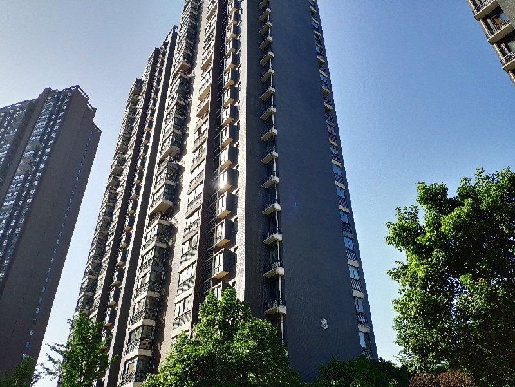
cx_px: 258
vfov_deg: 63.5
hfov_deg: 79.0
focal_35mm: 21
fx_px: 313
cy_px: 194
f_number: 1.8
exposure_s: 1/921
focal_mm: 4.22
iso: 100
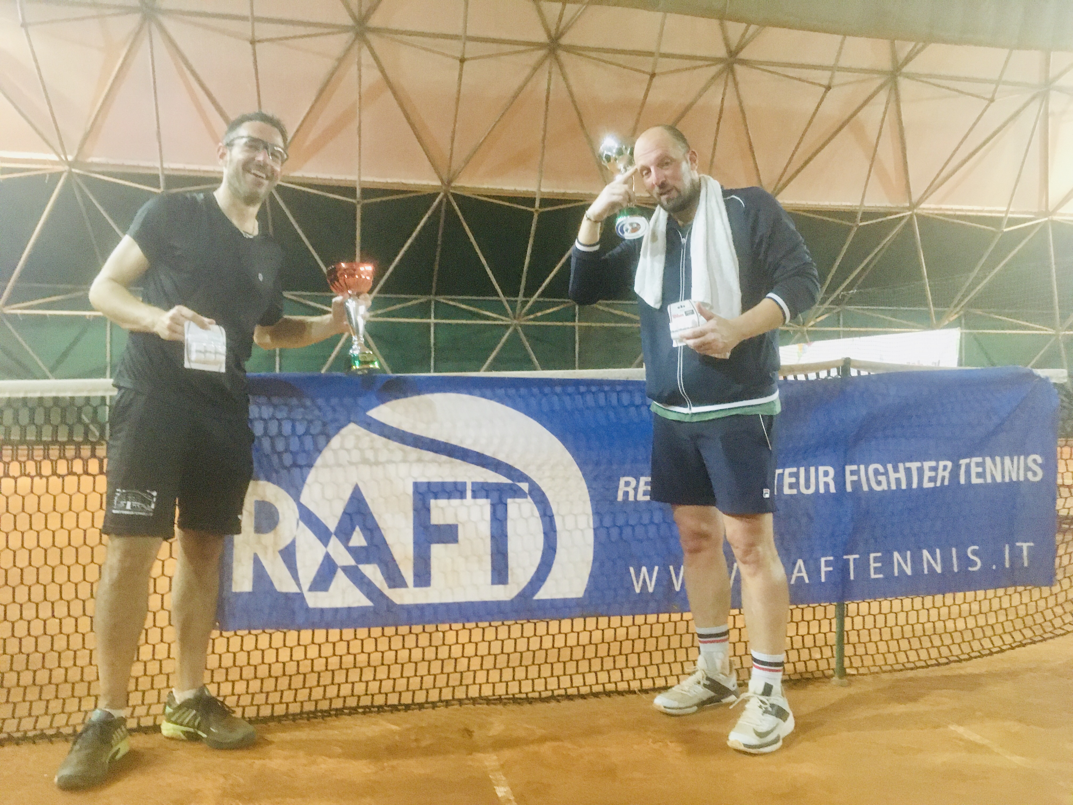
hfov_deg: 61.7
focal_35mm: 29
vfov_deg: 48.2
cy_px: 402
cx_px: 536
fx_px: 899
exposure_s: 1/17
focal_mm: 4.15
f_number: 2.2
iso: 250
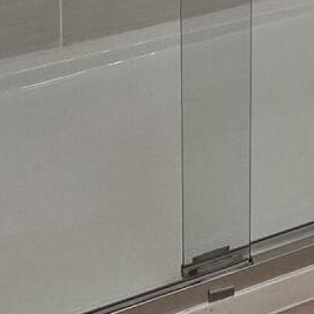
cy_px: -439
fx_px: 883
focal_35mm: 86
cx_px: 361
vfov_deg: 14.0
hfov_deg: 19.2
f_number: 2.2
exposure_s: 1/60
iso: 64
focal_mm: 2.2
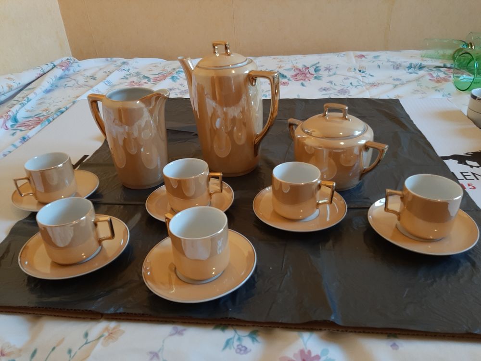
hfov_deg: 67.3
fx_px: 361
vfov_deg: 53.1
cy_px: 180
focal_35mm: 26
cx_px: 240
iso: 80
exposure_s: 1/50
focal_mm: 3.93
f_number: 1.7
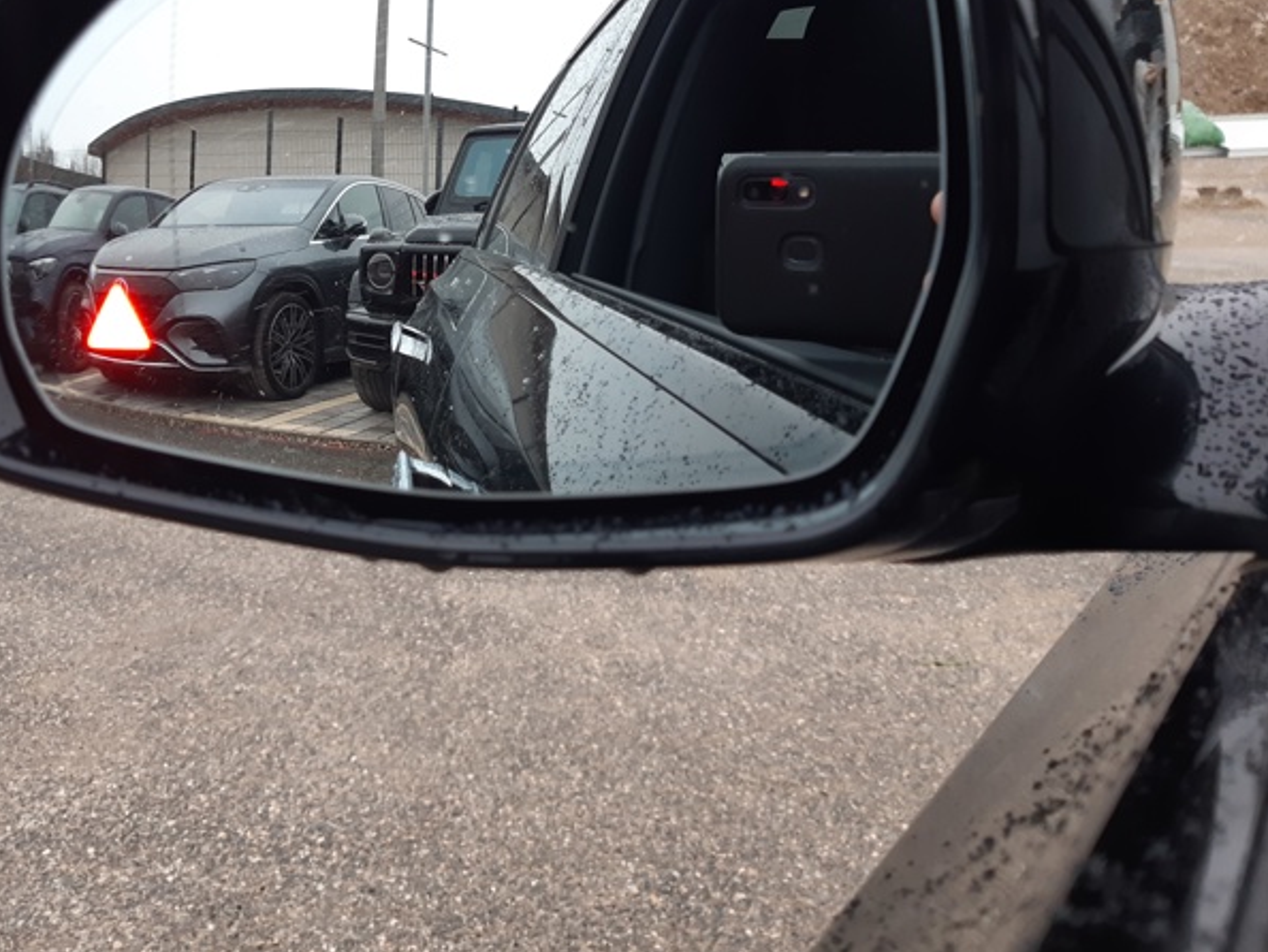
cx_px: 459
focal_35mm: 35
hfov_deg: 51.9
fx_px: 1283
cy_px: 318
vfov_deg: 40.2
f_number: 1.7
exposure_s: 1/50
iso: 64
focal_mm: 3.92
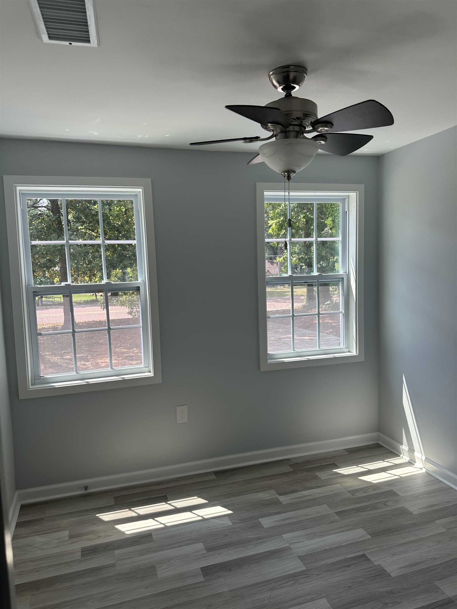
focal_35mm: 24
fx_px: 422
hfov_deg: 56.8
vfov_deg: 71.6
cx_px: 228
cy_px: 304
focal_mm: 6.86
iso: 80
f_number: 1.78
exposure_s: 1/277
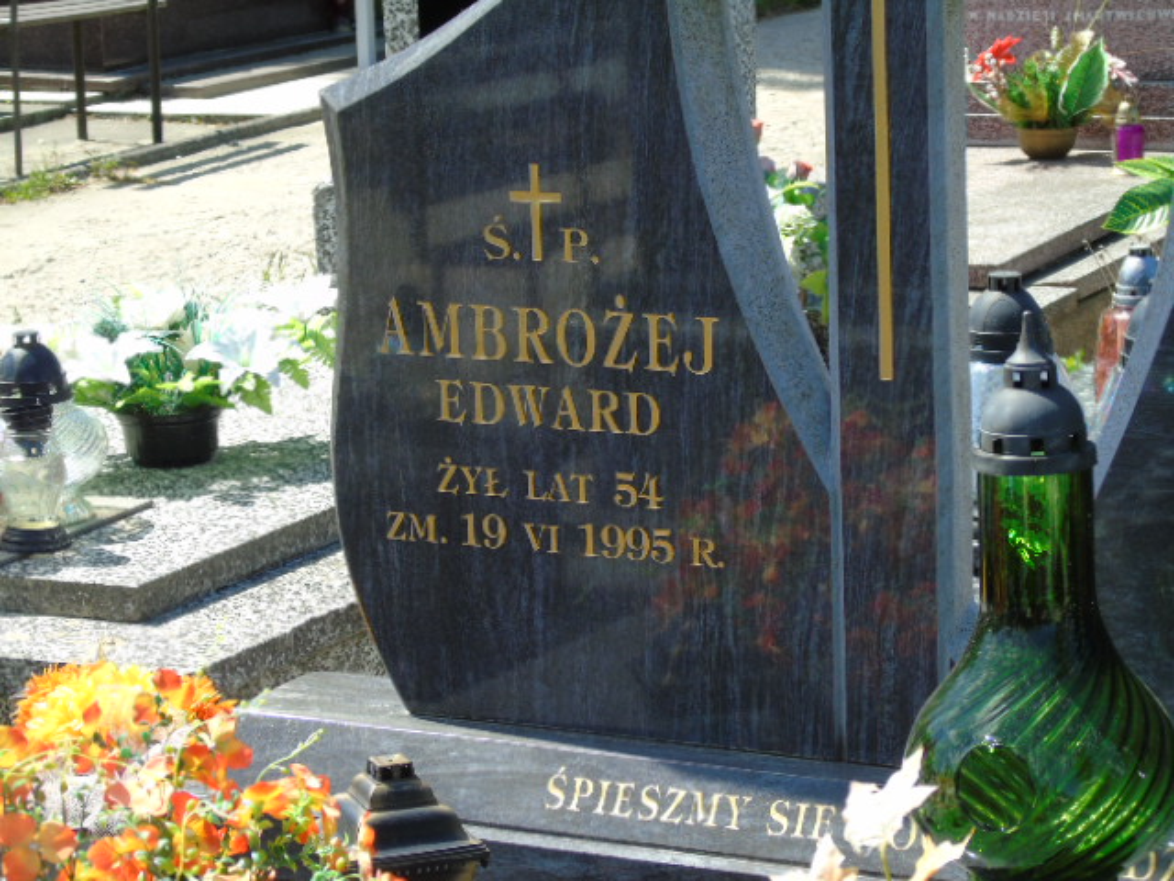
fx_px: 3663
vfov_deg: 13.7
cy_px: 440
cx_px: 587
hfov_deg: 18.2
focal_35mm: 108
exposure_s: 1/250
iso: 80
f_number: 4.4
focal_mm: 19
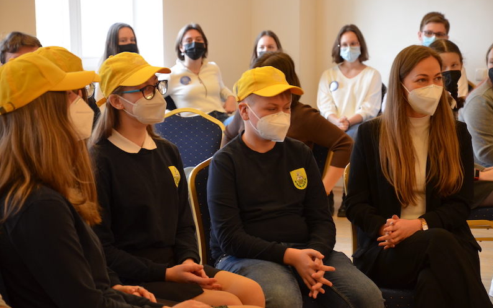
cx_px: 248
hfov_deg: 17.0
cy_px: 155
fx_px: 1652
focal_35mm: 123
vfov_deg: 10.6
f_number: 5.3
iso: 900
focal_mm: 80
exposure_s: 1/30
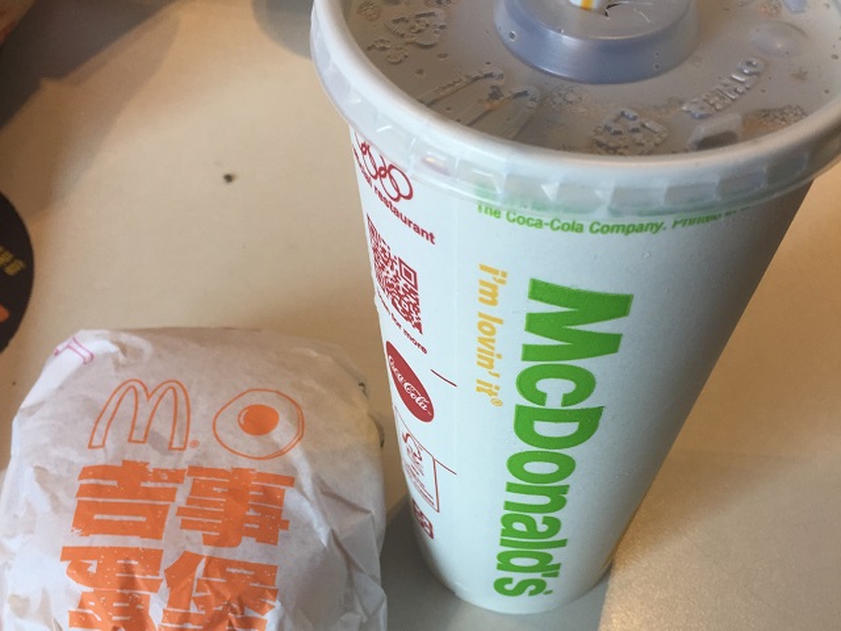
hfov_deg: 61.7
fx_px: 705
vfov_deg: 48.2
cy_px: 316
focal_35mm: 29
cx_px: 420
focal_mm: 4.15
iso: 40
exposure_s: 1/60
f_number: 2.2
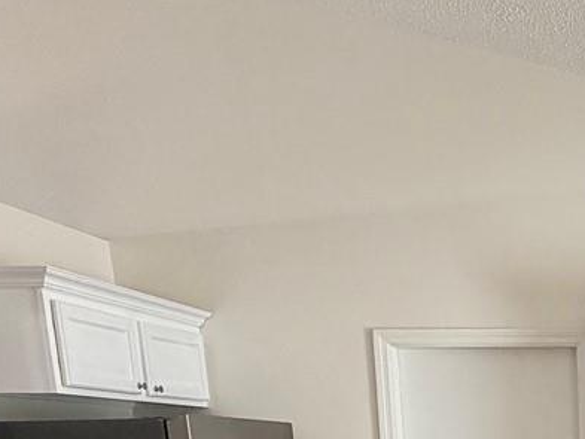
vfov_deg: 21.4
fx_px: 964
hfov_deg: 28.8
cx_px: 720
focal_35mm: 57
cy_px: 665
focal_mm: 2.22
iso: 250
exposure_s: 1/60
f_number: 2.2
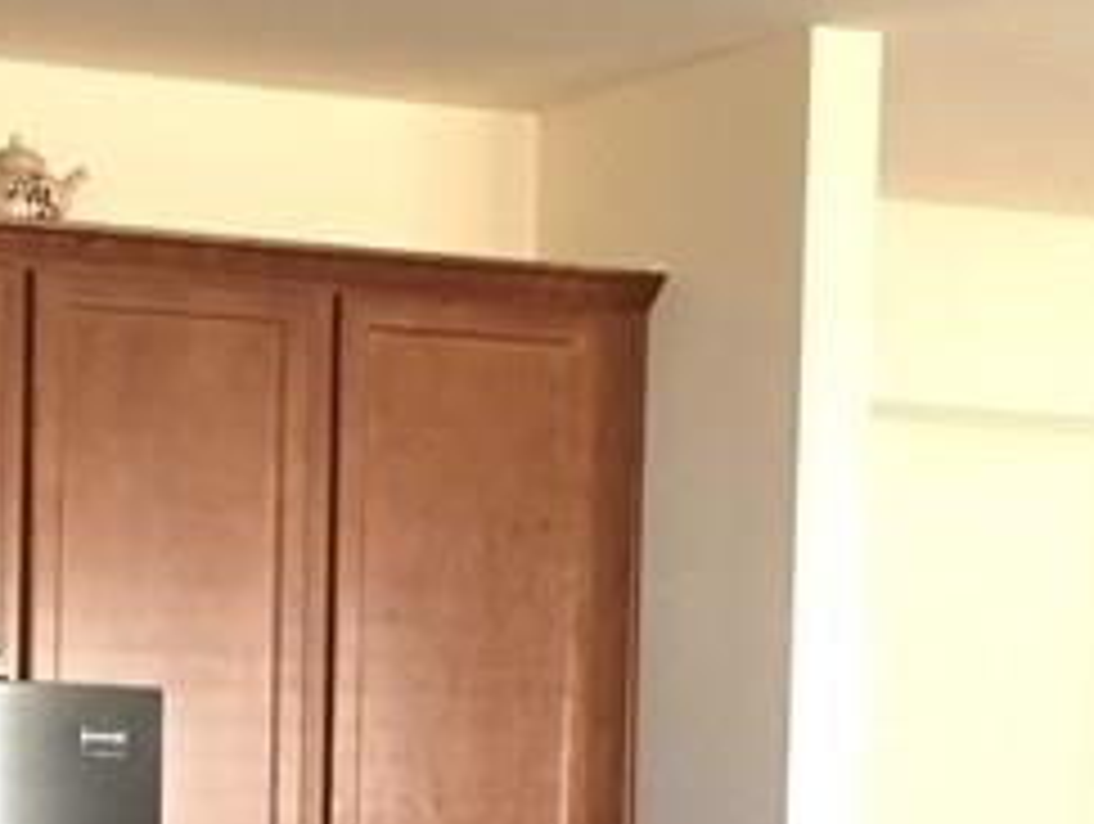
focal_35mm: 122
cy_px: 1184
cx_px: -171
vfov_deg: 11.7
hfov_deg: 15.6
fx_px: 3861
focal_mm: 4.15
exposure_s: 1/24
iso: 200
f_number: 2.2
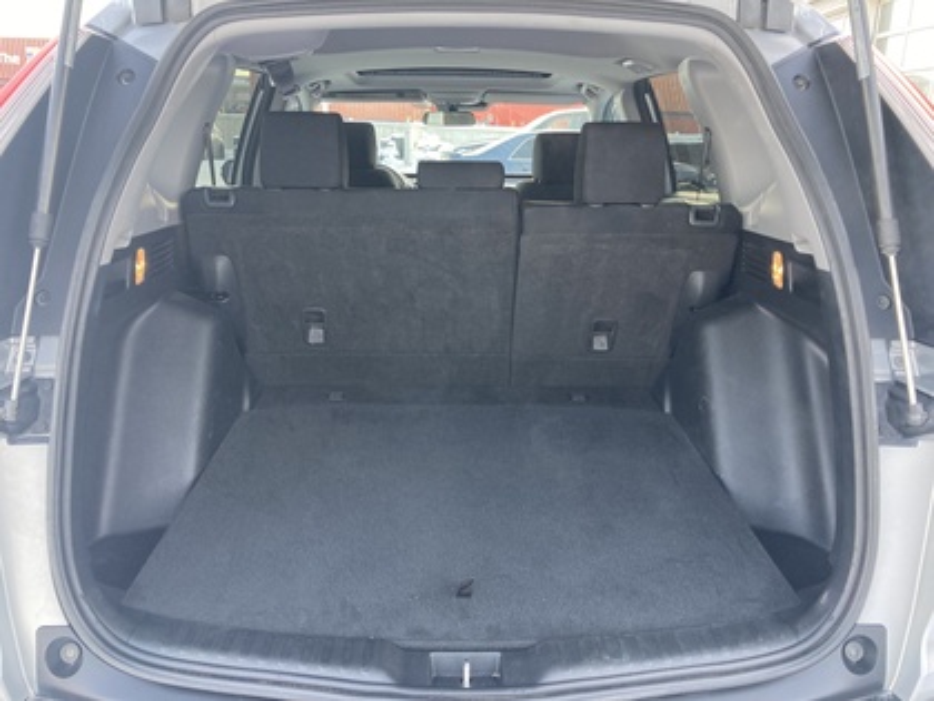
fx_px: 755
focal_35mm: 28
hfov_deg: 63.4
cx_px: 467
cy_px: 350
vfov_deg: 49.7
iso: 80
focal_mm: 3.99
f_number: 1.8
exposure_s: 1/91
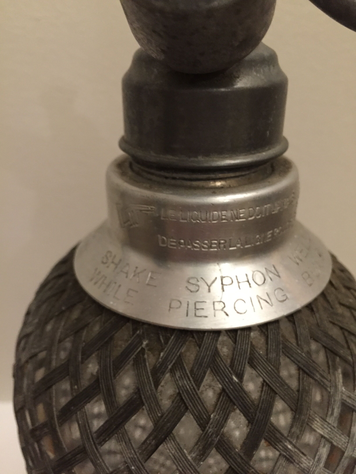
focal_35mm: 29
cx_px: 178
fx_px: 398
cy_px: 237
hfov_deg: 48.2
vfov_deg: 61.7
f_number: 2.2
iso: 500
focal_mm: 4.15
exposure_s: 1/17
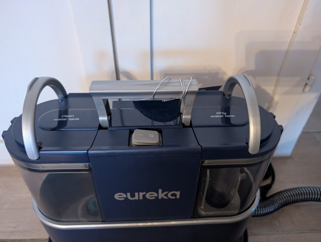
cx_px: 160
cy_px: 121
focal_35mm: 24
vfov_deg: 56.9
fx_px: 223
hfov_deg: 71.5
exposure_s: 1/25
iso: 1748
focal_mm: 6.9
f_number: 1.68
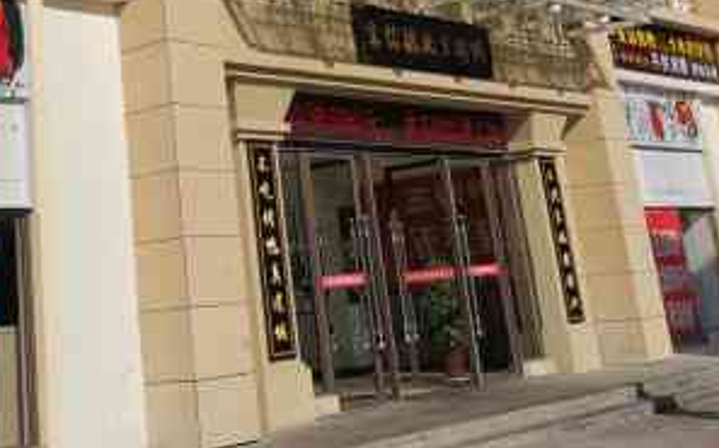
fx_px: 1272
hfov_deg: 31.1
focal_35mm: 65
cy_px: -76
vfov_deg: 19.0
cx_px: 194
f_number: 1.8
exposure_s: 1/3333
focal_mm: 4.75
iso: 50
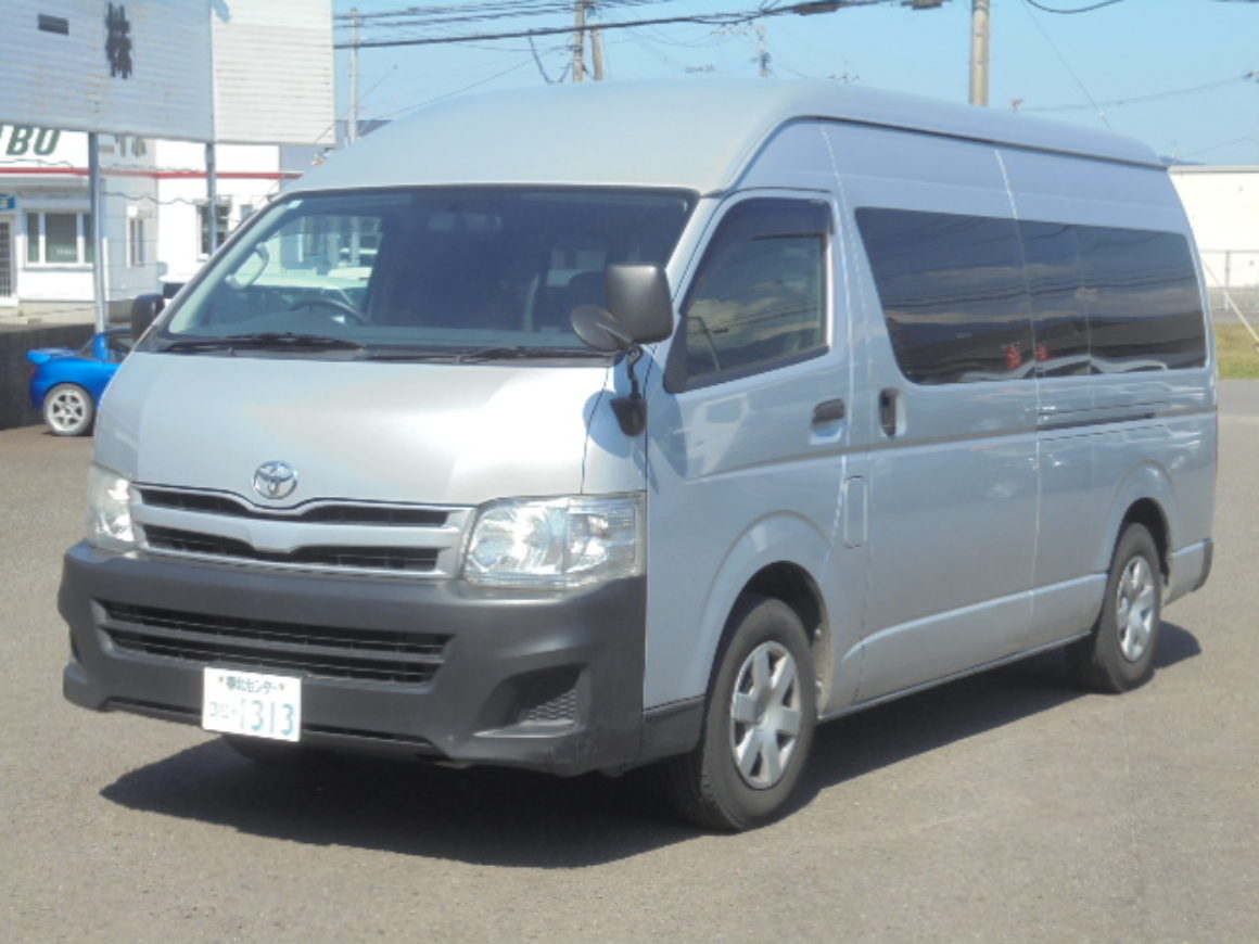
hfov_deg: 30.3
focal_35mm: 64
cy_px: 472
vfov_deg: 22.9
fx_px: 2328
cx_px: 630
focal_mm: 11.5
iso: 100
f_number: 5.6
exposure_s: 1/400
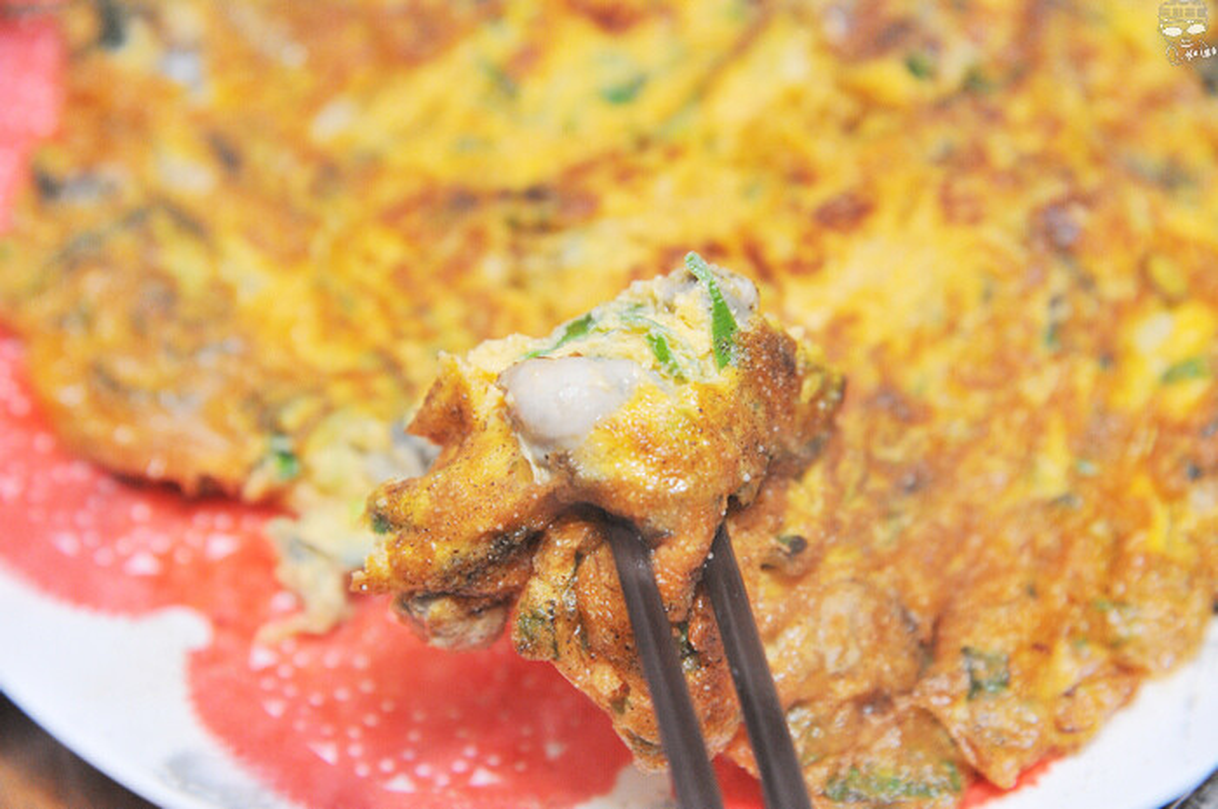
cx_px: 609
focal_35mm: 120
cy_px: 404
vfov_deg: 11.4
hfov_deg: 17.1
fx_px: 4055
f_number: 5.6
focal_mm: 120
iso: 3200
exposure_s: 1/60
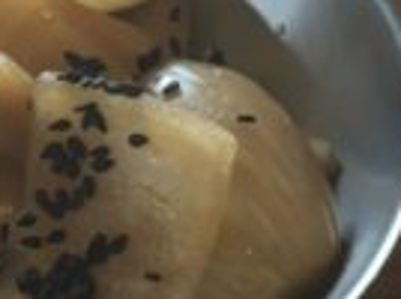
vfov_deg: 10.0
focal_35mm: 139
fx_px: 1607
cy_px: 541
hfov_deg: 13.8
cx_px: 491
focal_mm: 4.15
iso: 25
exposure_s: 1/33
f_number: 2.2
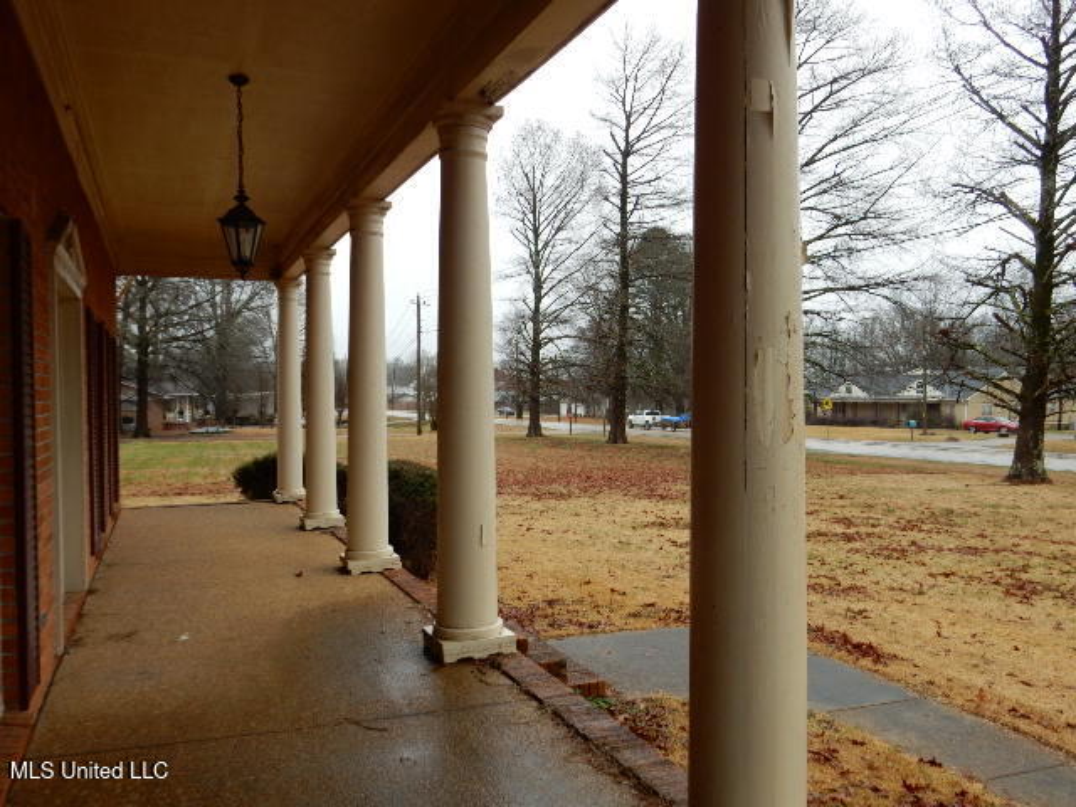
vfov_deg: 46.8
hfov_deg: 60.0
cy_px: 404
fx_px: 933
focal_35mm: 30
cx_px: 538
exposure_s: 1/160
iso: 125
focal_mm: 5.4
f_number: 4
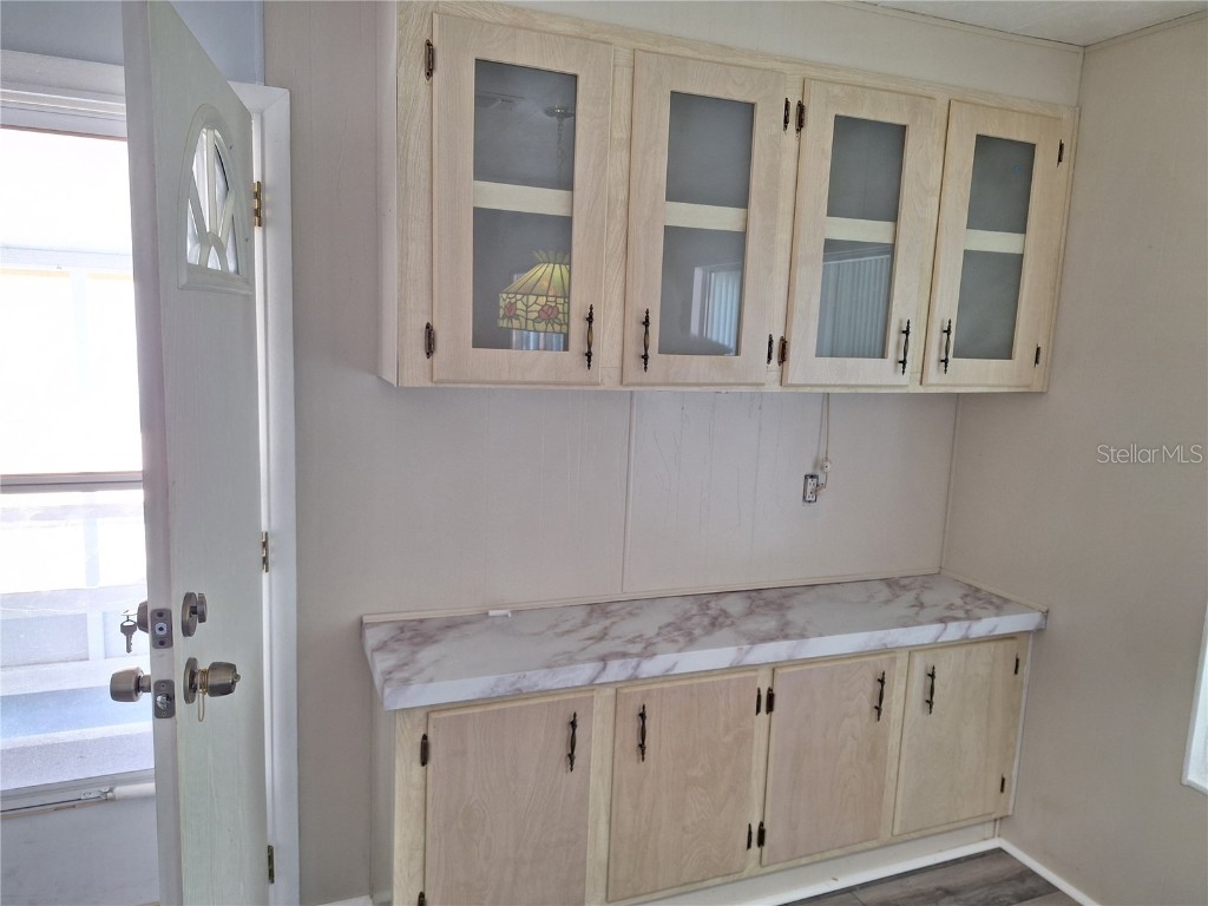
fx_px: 803
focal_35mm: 23
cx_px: 604
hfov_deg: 73.9
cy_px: 453
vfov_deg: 58.9
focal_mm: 5.54
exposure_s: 1/40
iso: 250
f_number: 1.8
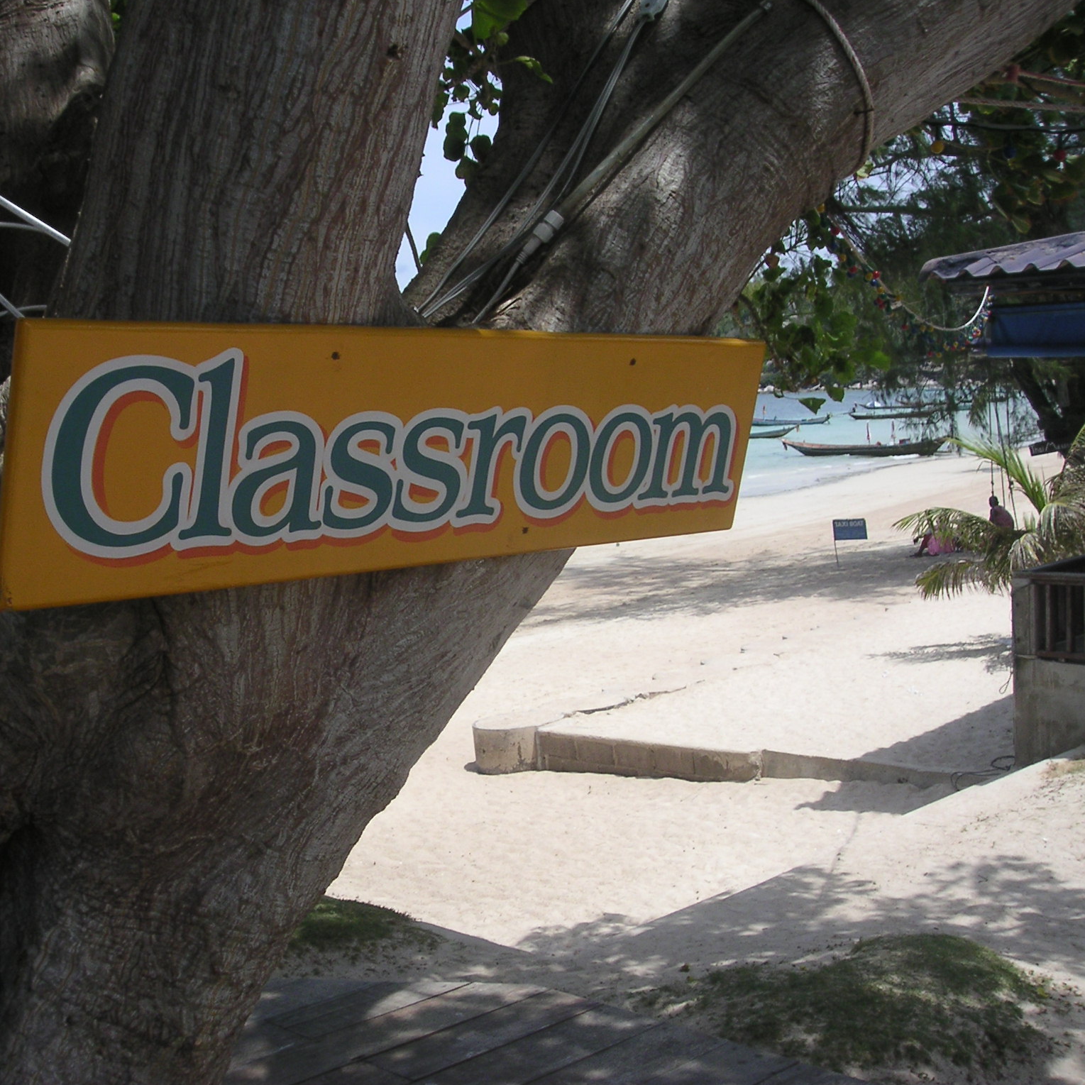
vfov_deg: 37.6
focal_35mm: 45
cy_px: 542
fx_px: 1596
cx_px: 375
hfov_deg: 37.2
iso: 50
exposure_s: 1/180
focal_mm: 6
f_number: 6.7
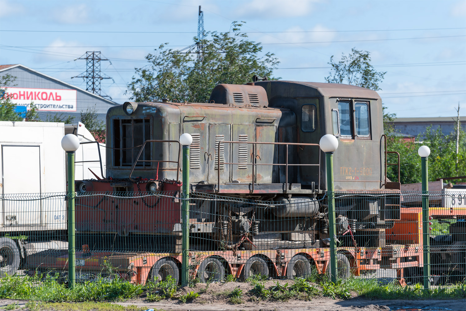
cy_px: 156
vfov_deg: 7.6
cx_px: 233
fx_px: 2330
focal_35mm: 180
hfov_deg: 11.4
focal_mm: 180
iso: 200
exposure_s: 1/800
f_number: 7.1
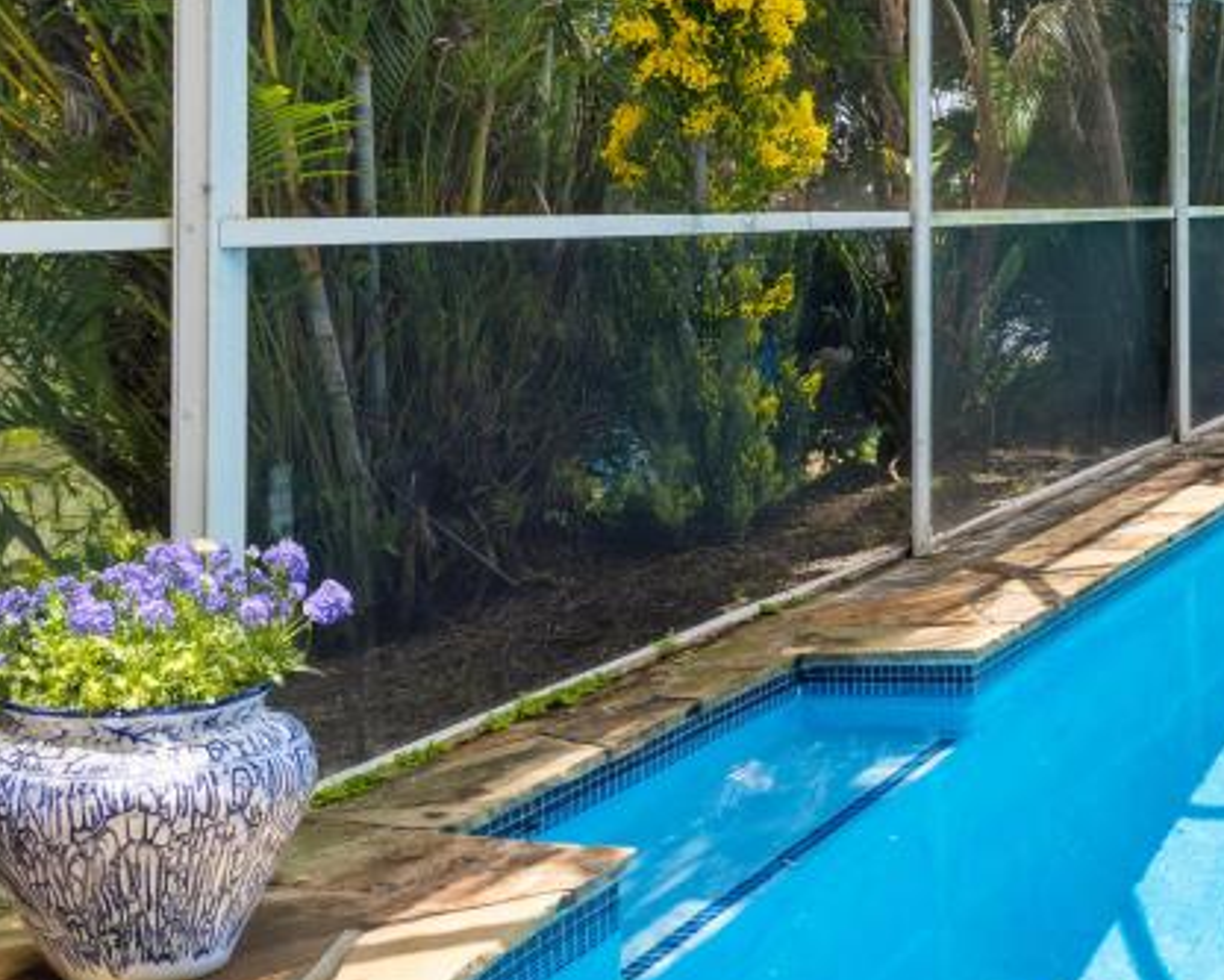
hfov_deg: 34.1
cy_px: 247
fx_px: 1413
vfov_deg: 37.3
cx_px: 1580
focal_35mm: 39
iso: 100
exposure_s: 1/50
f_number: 5
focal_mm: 16
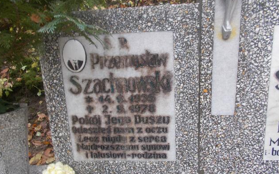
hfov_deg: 66.5
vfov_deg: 44.6
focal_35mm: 28
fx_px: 213
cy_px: 89
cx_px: 138
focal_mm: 4.6
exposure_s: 1/30
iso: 80
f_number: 3.2
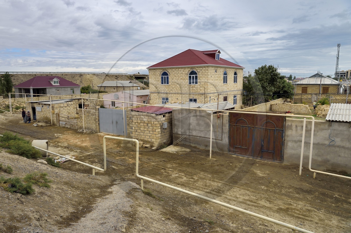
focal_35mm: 27
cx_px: 176
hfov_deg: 67.4
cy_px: 116
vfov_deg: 47.9
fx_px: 263
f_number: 13
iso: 250
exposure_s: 1/400
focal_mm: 27
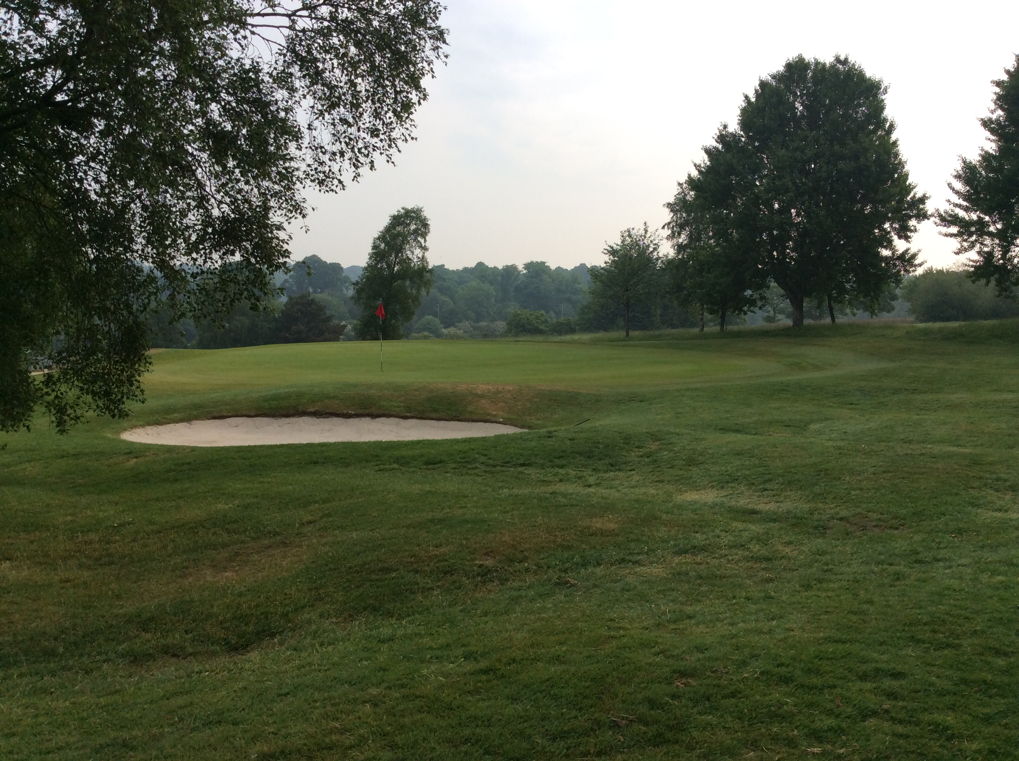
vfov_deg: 44.1
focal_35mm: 32
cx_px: 510
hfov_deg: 56.9
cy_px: 380
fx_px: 941
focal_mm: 3.3
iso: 32
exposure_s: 1/923
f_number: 2.4
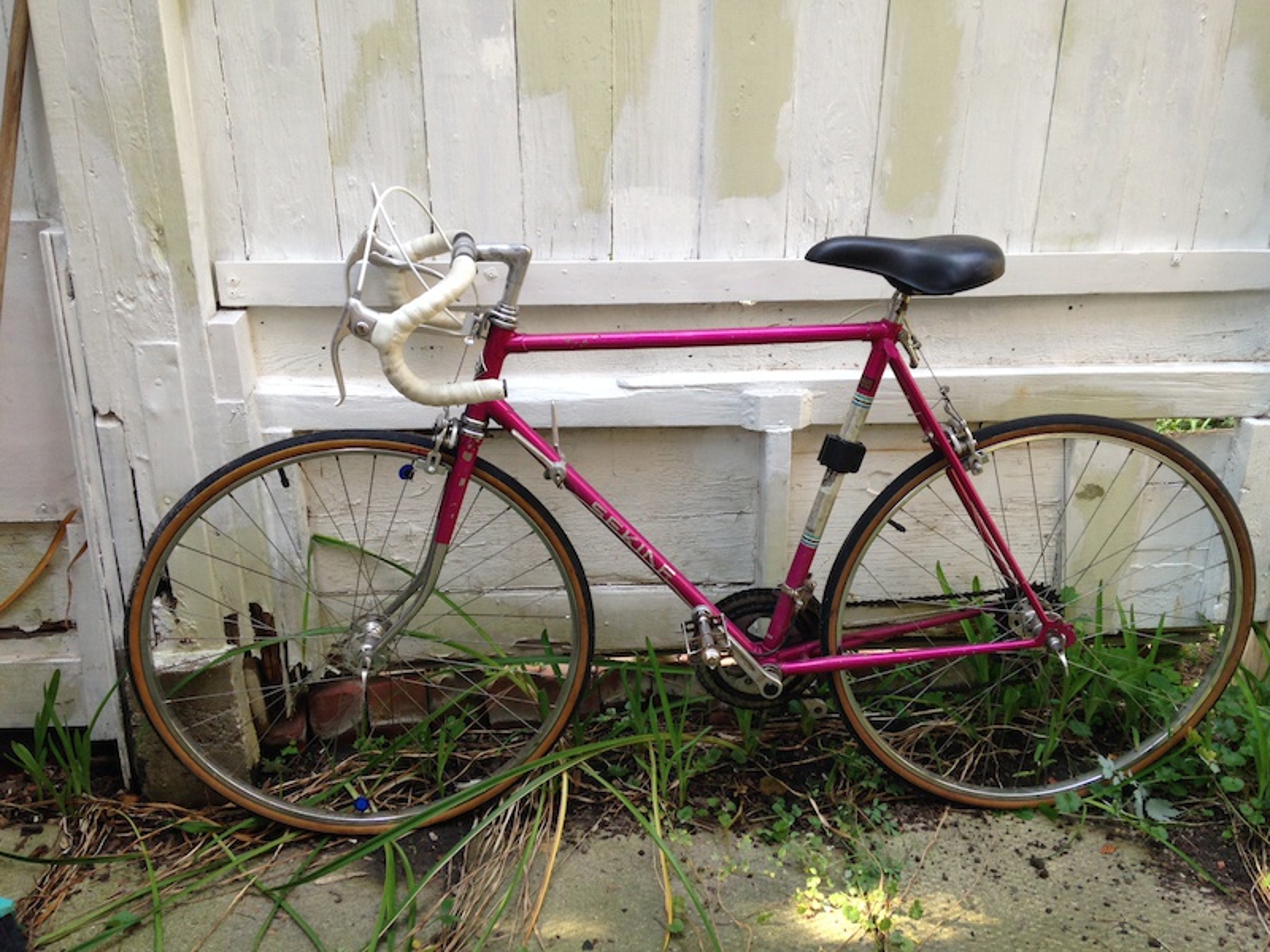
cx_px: 635
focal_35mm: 33
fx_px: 1211
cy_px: 476
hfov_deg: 55.4
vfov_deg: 42.9
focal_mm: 4.12
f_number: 2.4
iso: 64
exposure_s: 1/60
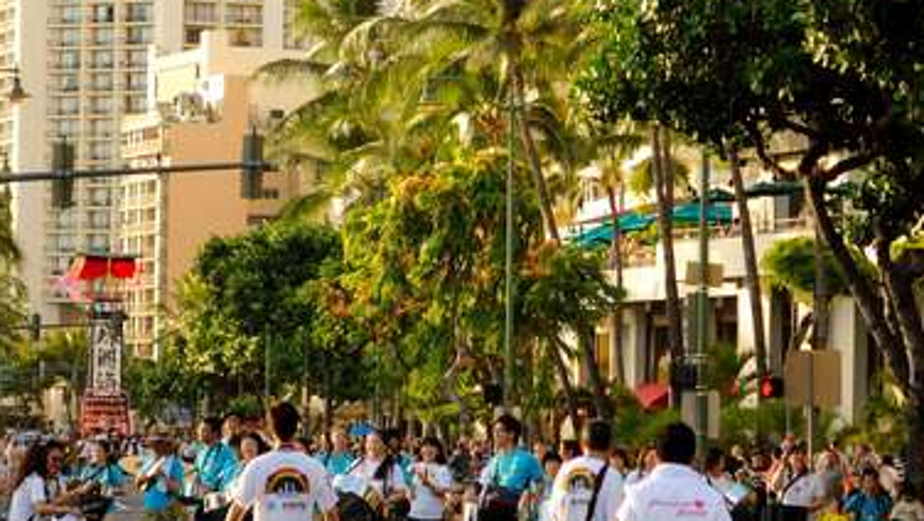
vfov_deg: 6.6
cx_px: 538
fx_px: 4514
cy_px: 268
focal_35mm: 184
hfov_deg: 11.7
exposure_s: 1/125
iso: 200
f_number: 5.6
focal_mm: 55
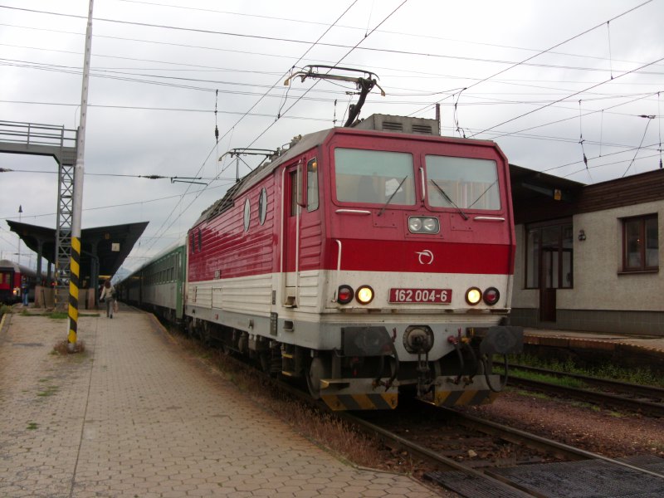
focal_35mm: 38
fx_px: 729
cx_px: 332
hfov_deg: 49.0
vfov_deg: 37.7
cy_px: 249
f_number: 2.8
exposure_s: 1/30
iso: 100
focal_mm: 6.3
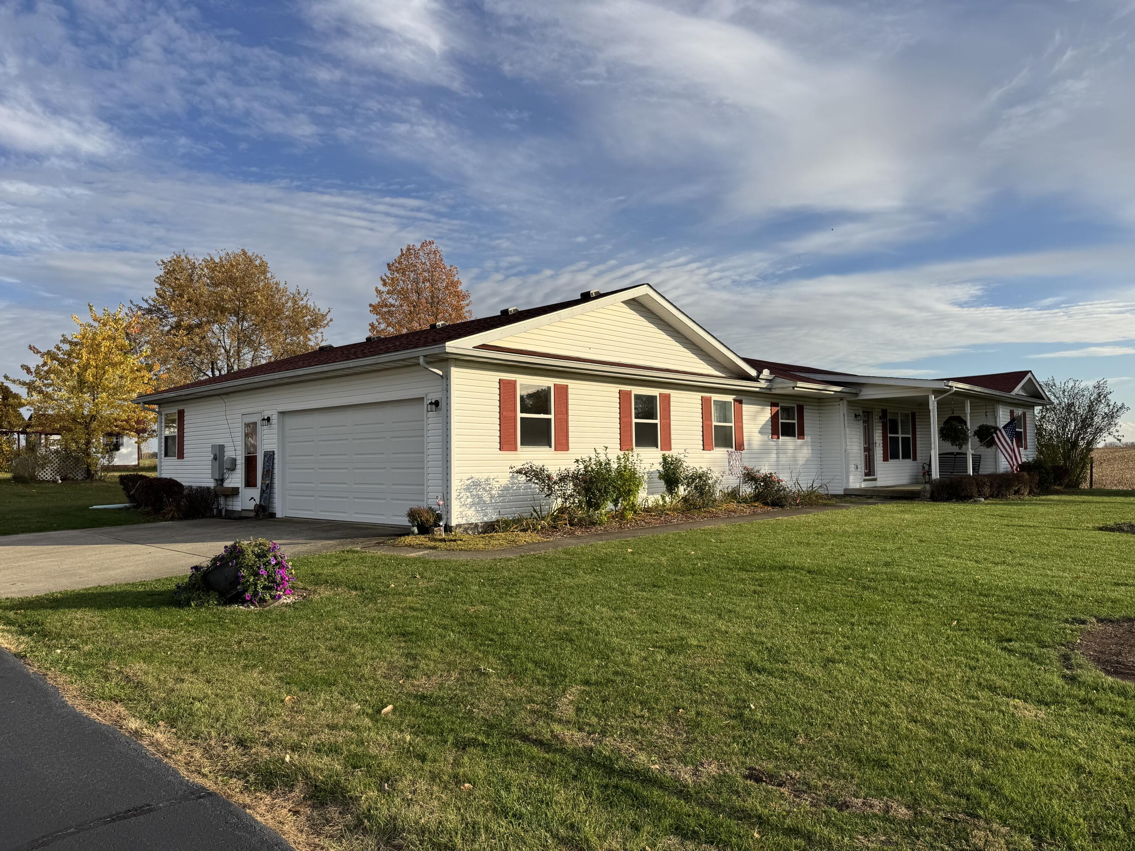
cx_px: 568
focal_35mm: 24
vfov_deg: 56.8
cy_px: 426
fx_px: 787
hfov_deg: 71.6
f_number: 1.78
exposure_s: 1/4608
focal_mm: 6.76
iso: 80
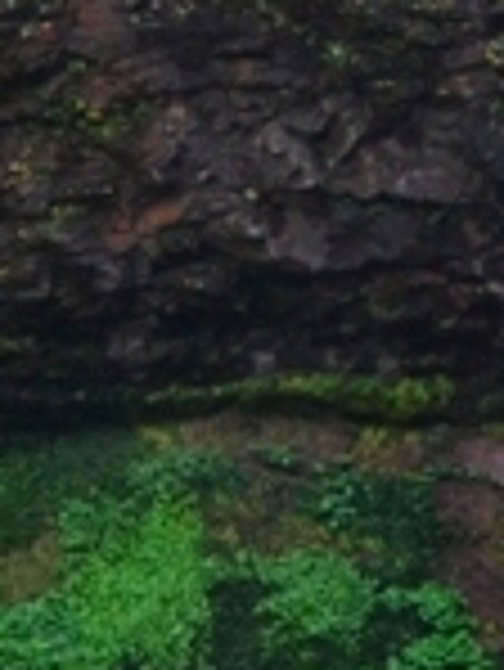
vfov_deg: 6.3
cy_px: 272
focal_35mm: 312
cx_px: 459
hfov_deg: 4.8
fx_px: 6048
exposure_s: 1/200
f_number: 4
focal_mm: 26
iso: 200
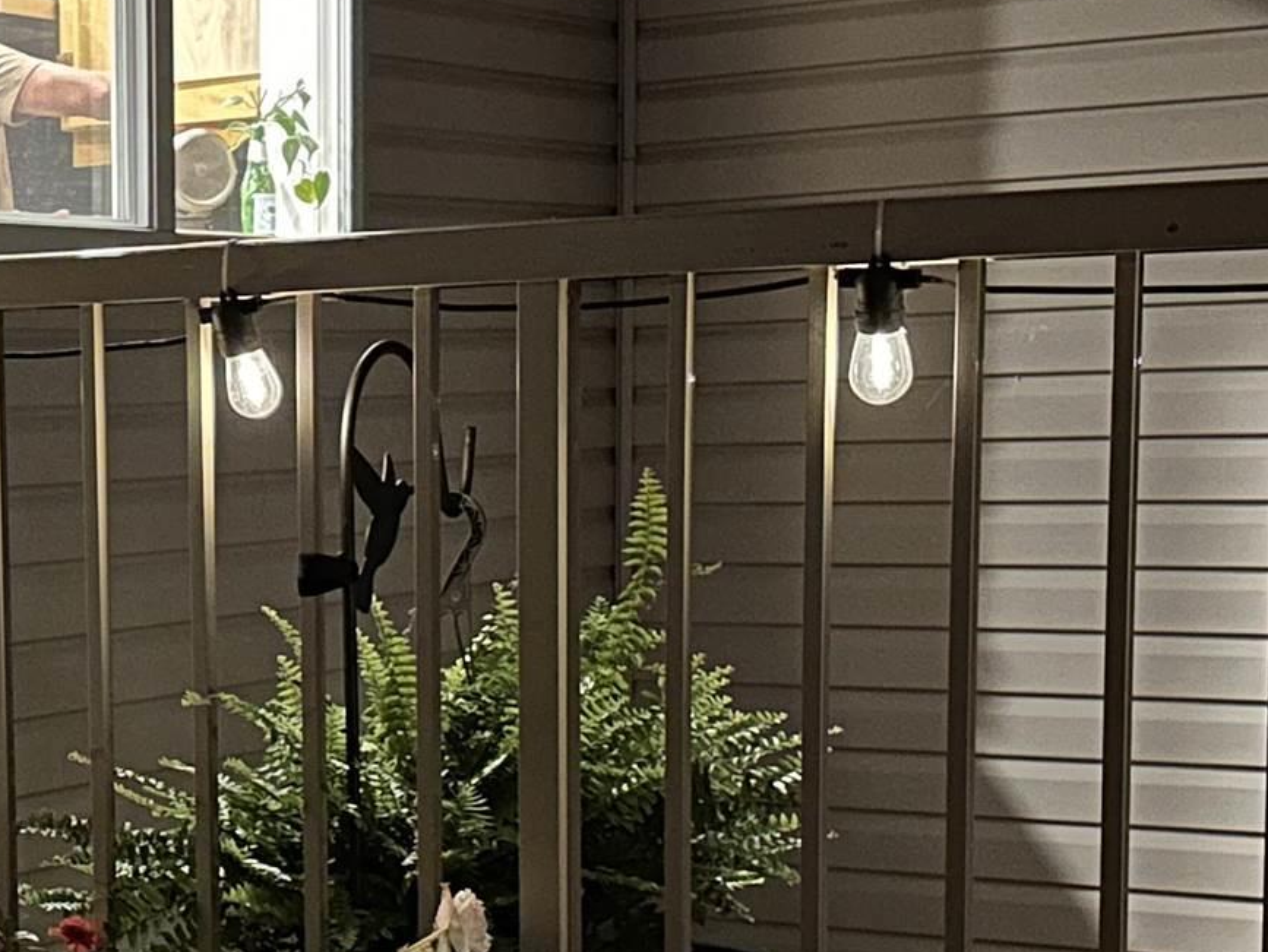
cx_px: -18
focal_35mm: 85
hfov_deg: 22.1
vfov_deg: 17.2
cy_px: 797
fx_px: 3115
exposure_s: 1/12
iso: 800
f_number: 1.78
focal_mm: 6.86
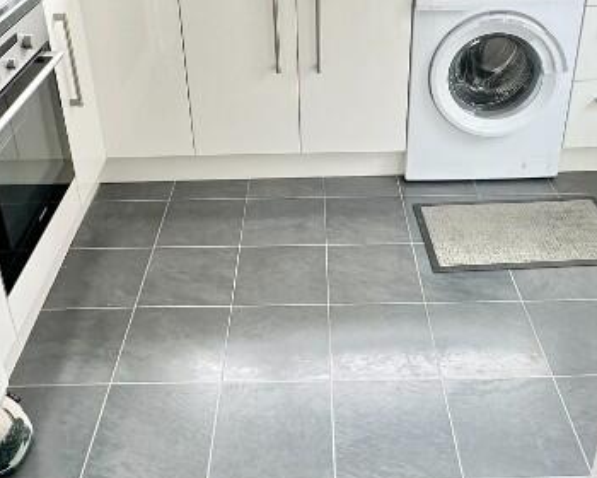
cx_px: 312
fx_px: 707
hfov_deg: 45.8
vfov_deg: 36.5
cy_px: 121
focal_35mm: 40
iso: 125
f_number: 2.2
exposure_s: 1/99
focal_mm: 2.22
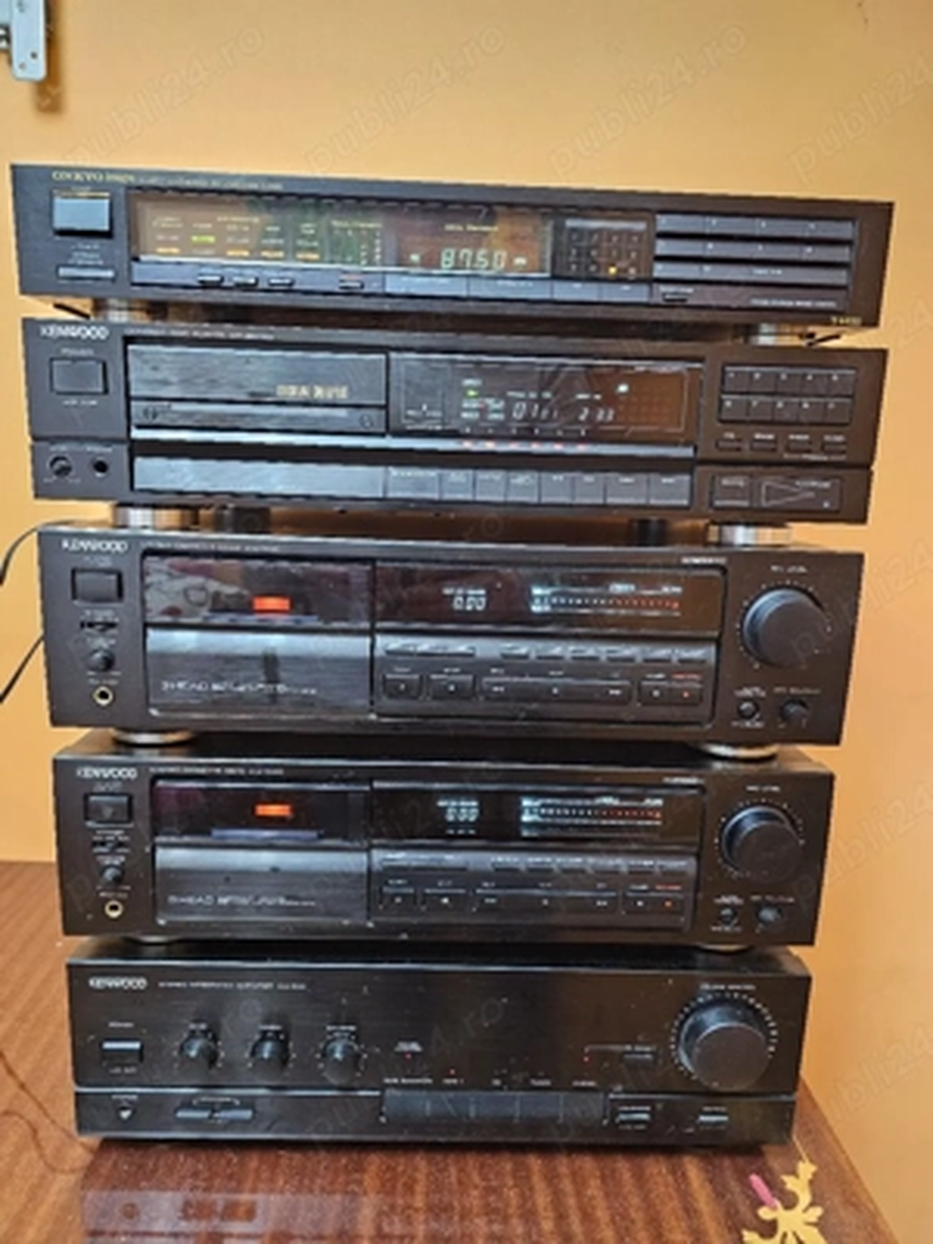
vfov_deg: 73.9
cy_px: 622
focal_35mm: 23
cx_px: 466
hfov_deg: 58.9
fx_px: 827
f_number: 1.7
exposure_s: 1/25.1
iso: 640
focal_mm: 6.3
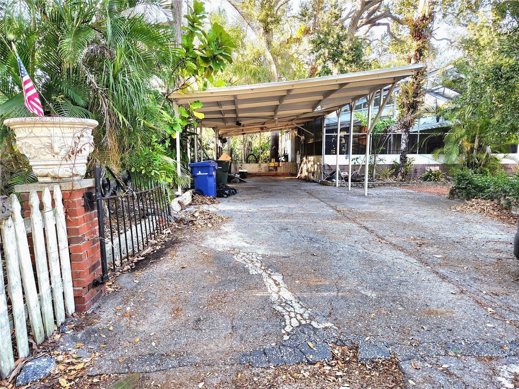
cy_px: 194
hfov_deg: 73.9
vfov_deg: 58.9
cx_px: 260
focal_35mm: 23
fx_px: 345
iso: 160
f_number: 1.8
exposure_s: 1/182
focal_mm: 5.4
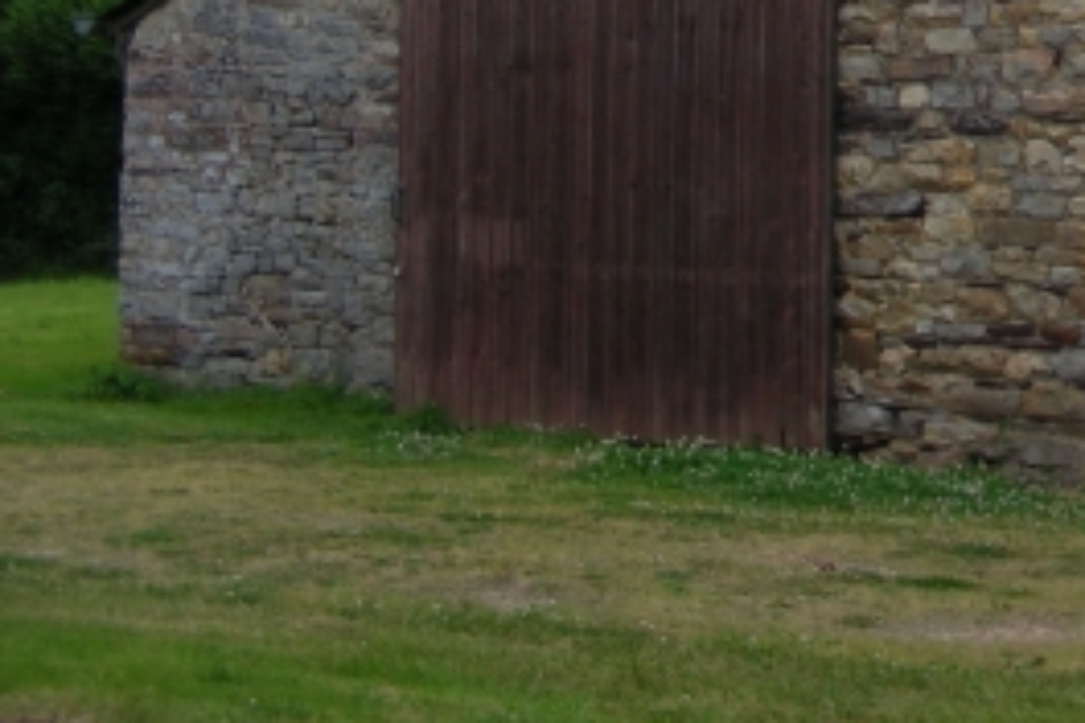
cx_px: 1397
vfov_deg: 12.8
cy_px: -325
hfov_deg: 18.6
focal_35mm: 102
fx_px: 3074
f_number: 3.5
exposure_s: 1/98.8
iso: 50
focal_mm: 6.3
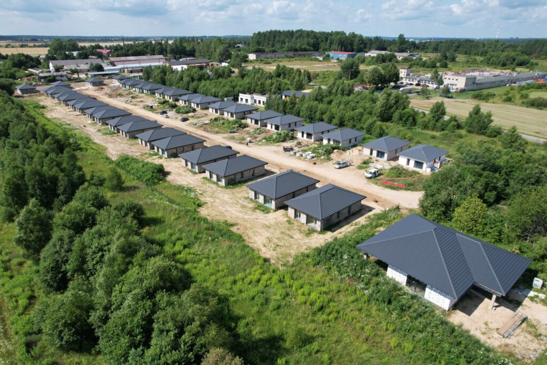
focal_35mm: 22
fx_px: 334
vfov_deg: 57.2
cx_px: 274
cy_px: 182
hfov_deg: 78.6
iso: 110
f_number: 2.8
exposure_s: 1/1600
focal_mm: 8.38
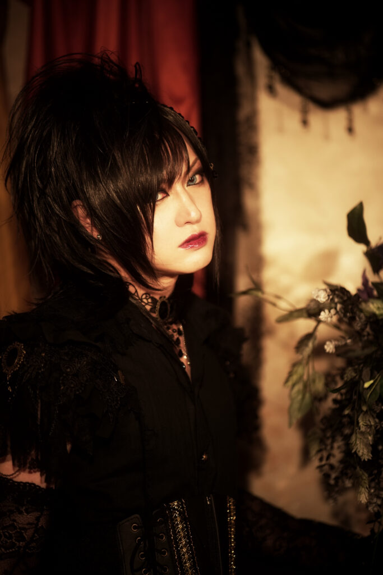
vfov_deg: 23.9
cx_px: 192
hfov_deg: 16.1
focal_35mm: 85
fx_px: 1356
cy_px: 288
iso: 500
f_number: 1.8
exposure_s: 1/200
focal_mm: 85
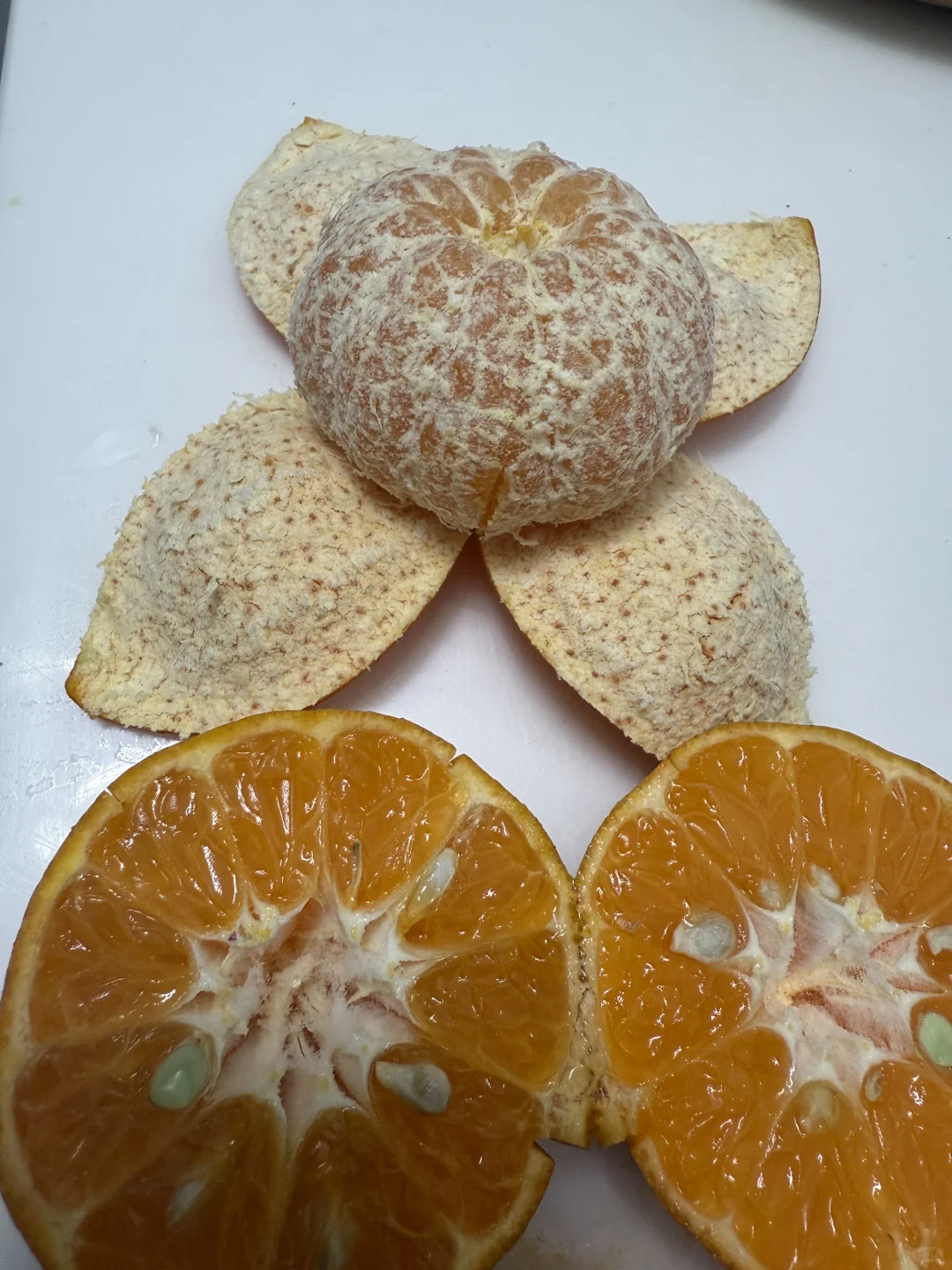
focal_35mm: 24
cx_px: 476
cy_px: 635
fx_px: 880
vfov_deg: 71.6
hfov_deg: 56.8
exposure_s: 1/100
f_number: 2.2
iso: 125
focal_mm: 2.22
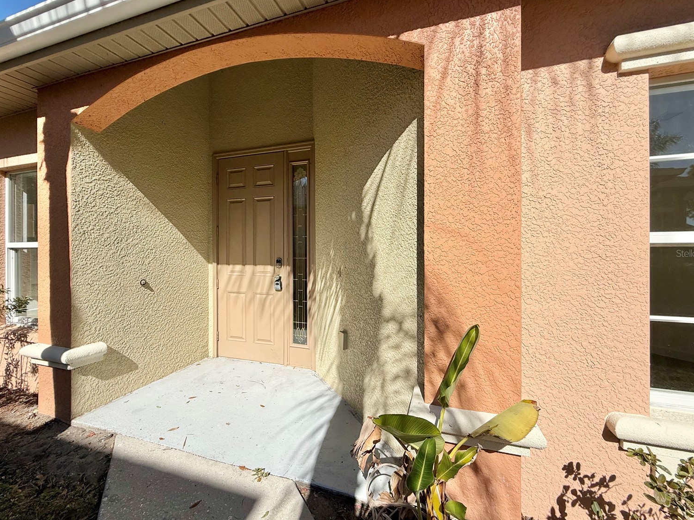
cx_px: 348
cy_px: 253
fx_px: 301
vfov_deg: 81.7
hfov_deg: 98.2
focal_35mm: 15
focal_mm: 2.22
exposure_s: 1/2841
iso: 50
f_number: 2.2
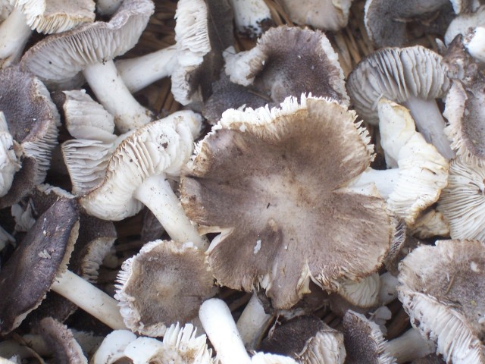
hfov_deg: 19.3
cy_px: 182
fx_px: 1429
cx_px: 242
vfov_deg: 14.5
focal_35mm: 102
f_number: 4.6
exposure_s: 1/45
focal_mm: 16.8
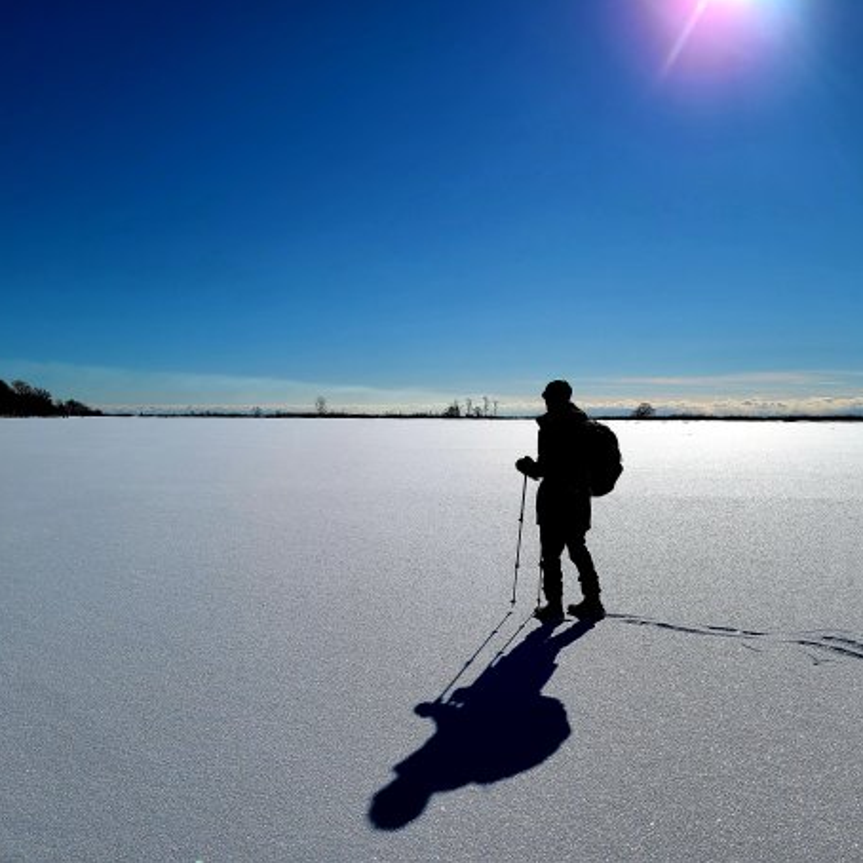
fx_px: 874
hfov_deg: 52.5
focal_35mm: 31
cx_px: 443
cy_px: 429
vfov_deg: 52.5
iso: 40
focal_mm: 5.4
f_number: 1.8
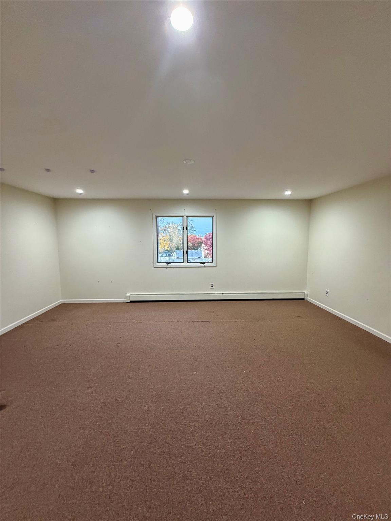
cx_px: 196
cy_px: 260
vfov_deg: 102.1
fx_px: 211
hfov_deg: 85.7
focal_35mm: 14
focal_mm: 2.22
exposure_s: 1/60
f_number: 2.2
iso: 320
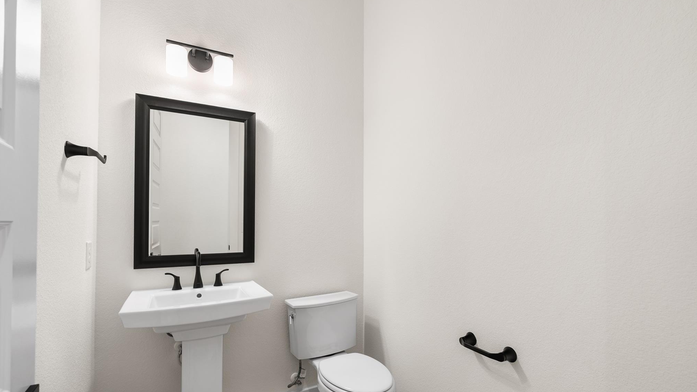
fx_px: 314
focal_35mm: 17
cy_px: 220
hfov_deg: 95.9
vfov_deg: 63.7
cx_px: 352
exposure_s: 1/1.67
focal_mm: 16
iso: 400
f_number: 9
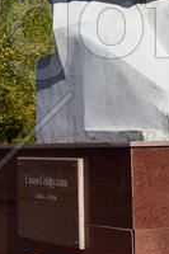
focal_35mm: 122
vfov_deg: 16.6
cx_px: 138
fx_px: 861
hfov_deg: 11.2
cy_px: 27
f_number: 9
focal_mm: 28
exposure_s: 1/320
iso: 100
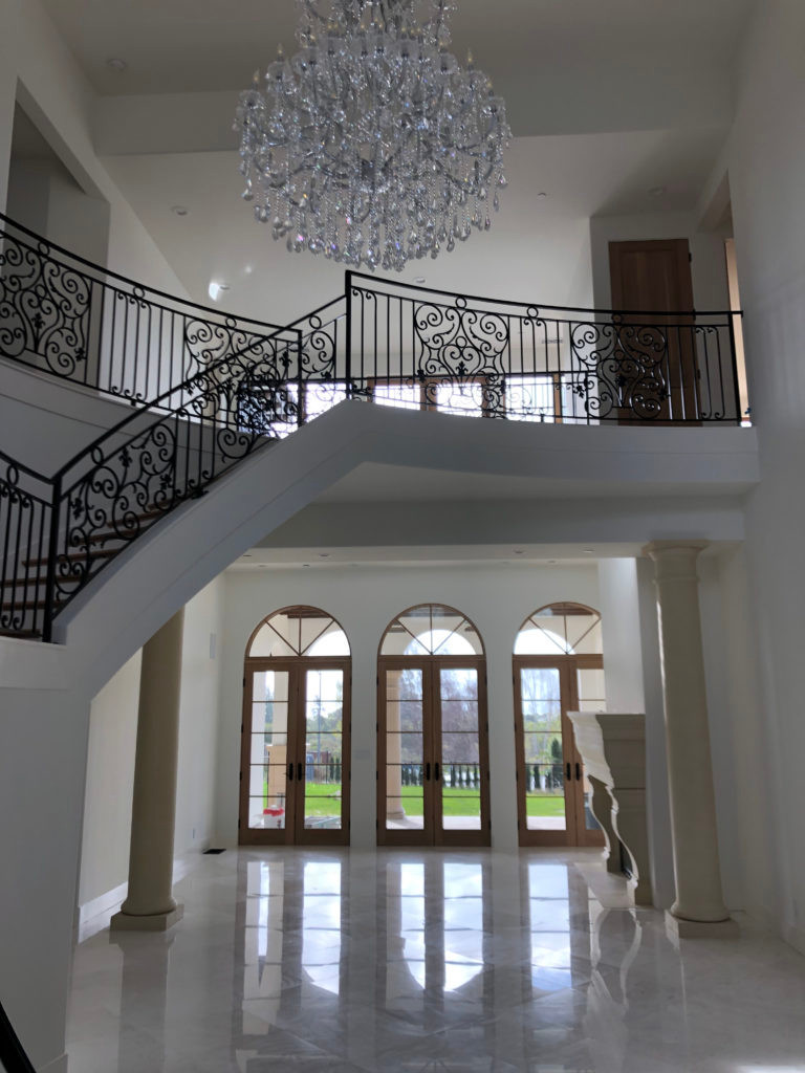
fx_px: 868
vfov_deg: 63.4
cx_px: 402
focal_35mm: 28
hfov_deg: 49.7
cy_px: 536
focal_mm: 4
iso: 20
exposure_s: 1/145
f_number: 1.8
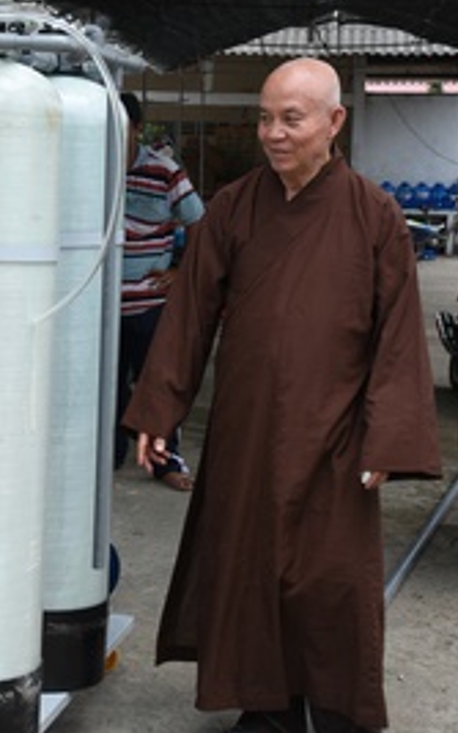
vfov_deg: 26.8
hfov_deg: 16.3
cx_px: -85
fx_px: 1537
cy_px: 332
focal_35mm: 77
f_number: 10
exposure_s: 1/100
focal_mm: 31
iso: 200
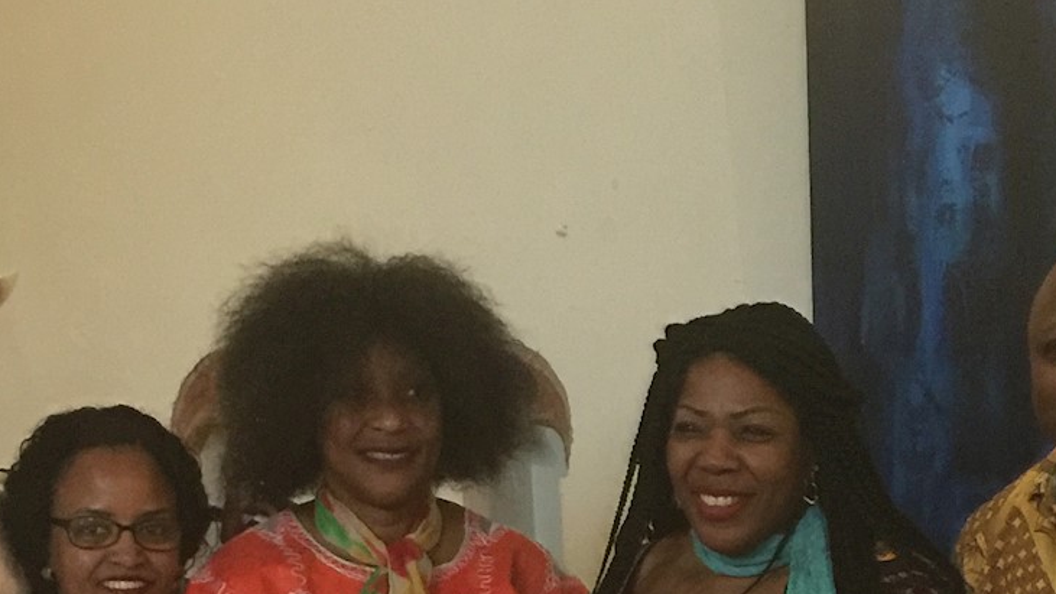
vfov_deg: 13.6
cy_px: 935
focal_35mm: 83
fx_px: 2324
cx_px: 799
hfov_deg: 25.3
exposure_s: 1/4
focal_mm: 4.15
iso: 160
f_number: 2.2
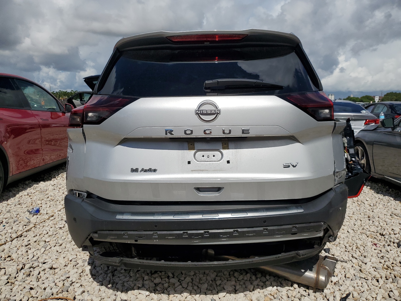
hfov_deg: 67.3
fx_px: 301
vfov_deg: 53.1
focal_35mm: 26
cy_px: 150
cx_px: 200
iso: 52
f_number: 1.5
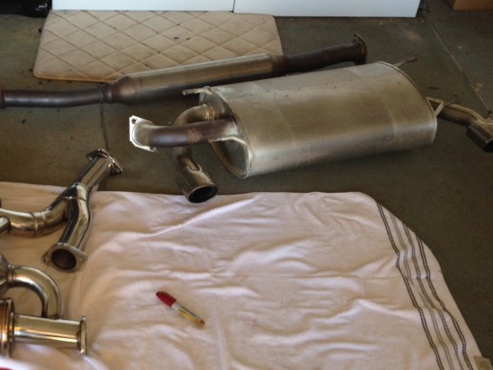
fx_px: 840
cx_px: 99
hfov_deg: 31.8
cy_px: 200
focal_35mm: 59
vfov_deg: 24.8
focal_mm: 4.12
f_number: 2.4
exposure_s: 1/20
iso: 64
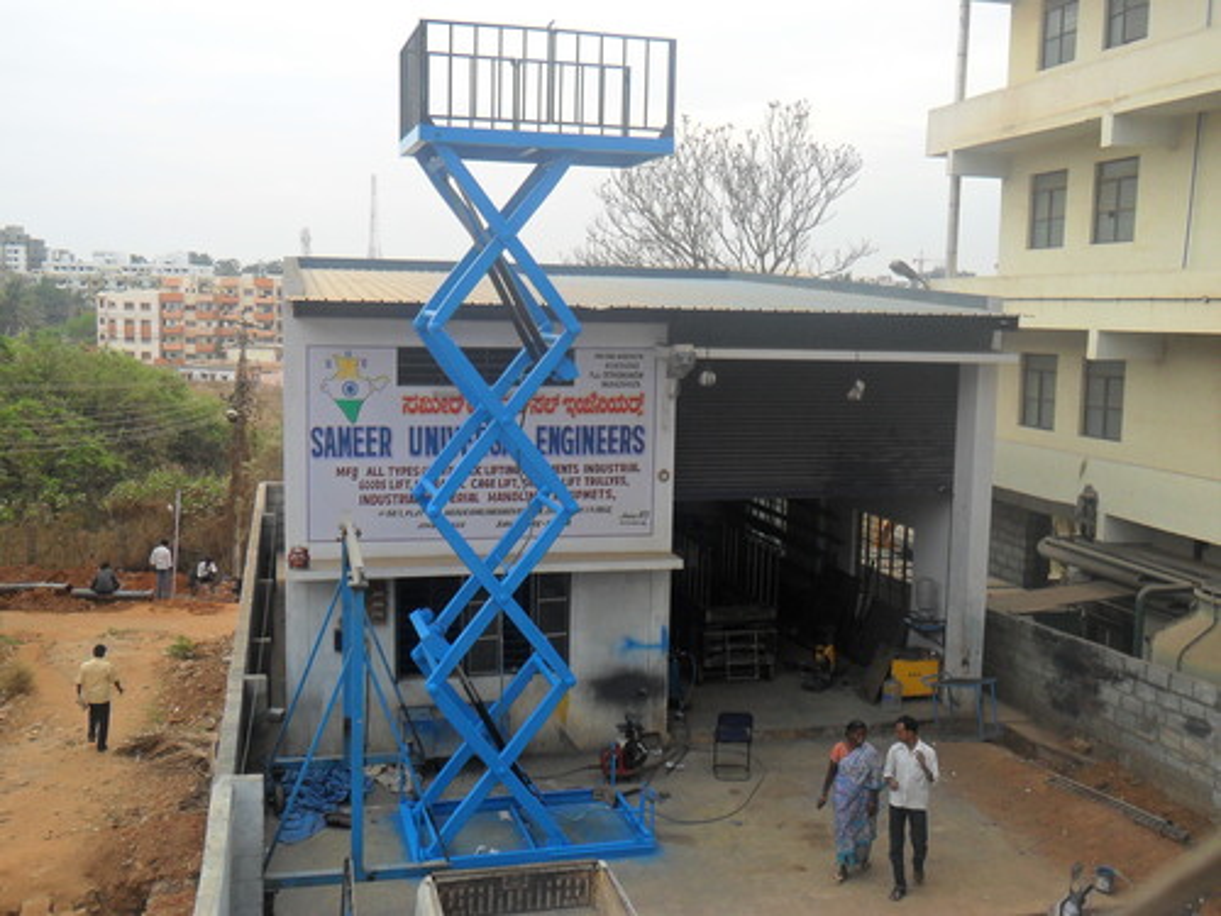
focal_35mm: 37
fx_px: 1305
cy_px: 458
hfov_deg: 50.1
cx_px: 610
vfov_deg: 38.7
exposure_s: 1/250
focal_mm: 6.6
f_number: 4
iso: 100
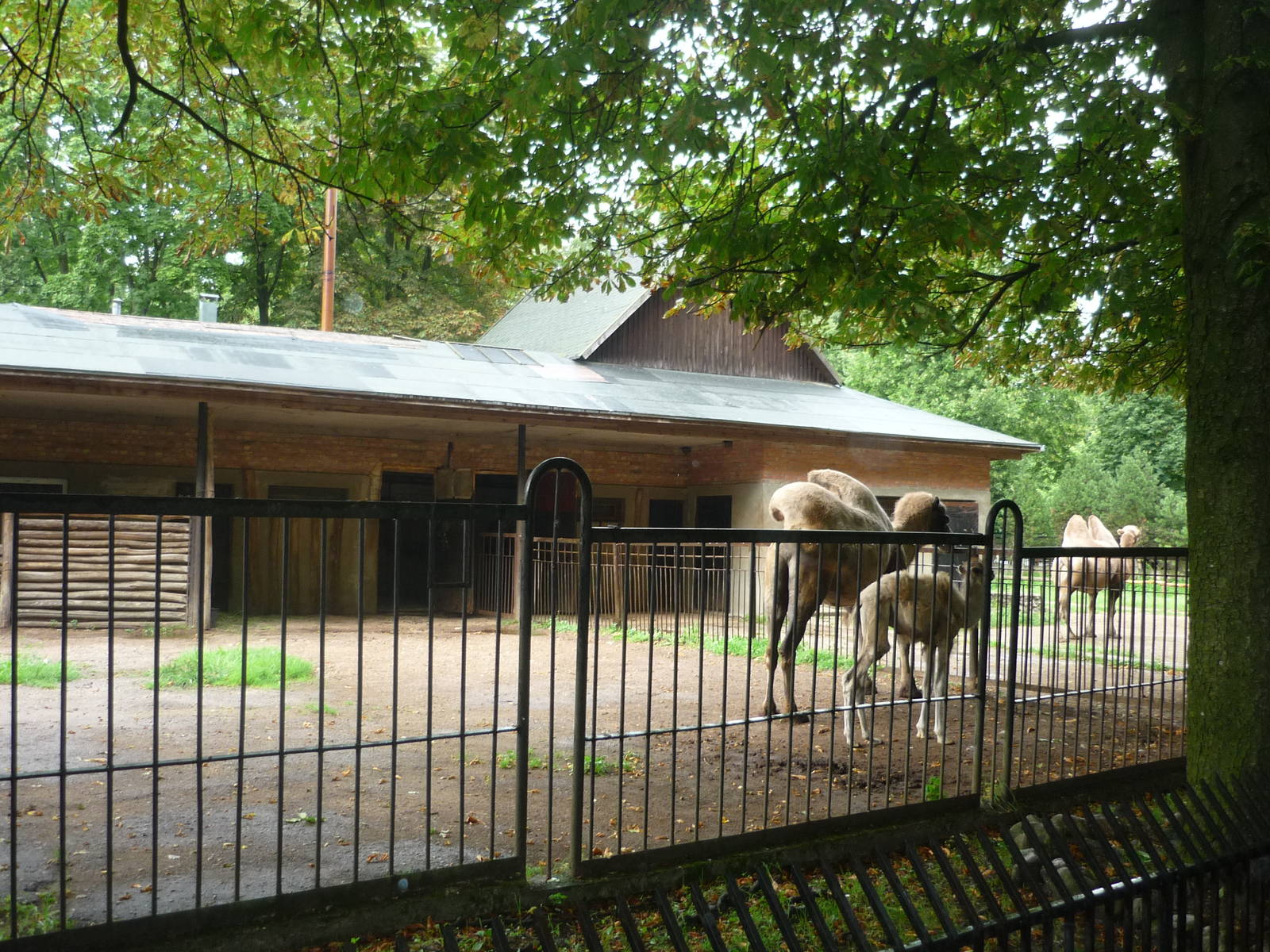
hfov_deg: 55.4
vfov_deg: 42.9
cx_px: 635
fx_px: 1211
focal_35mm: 33
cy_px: 476
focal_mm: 5.5
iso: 160
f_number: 2.8
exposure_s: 1/30
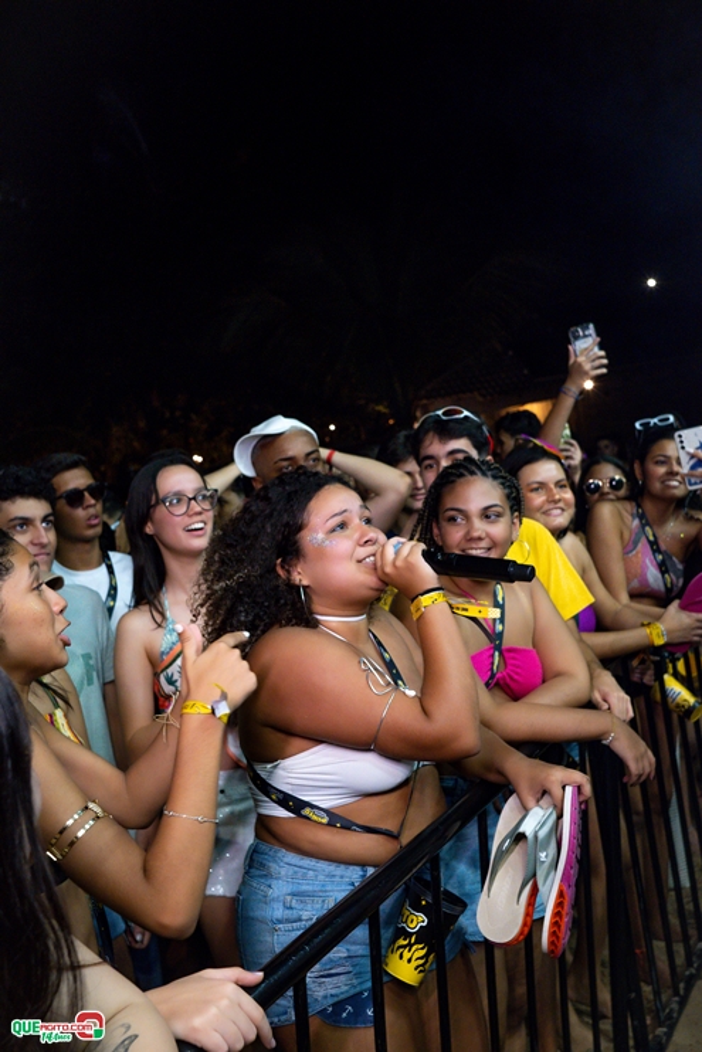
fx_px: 1052
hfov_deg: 36.9
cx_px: 351
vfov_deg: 53.1
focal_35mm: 36
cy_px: 526
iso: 2500
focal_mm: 24
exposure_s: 1/500
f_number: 3.2
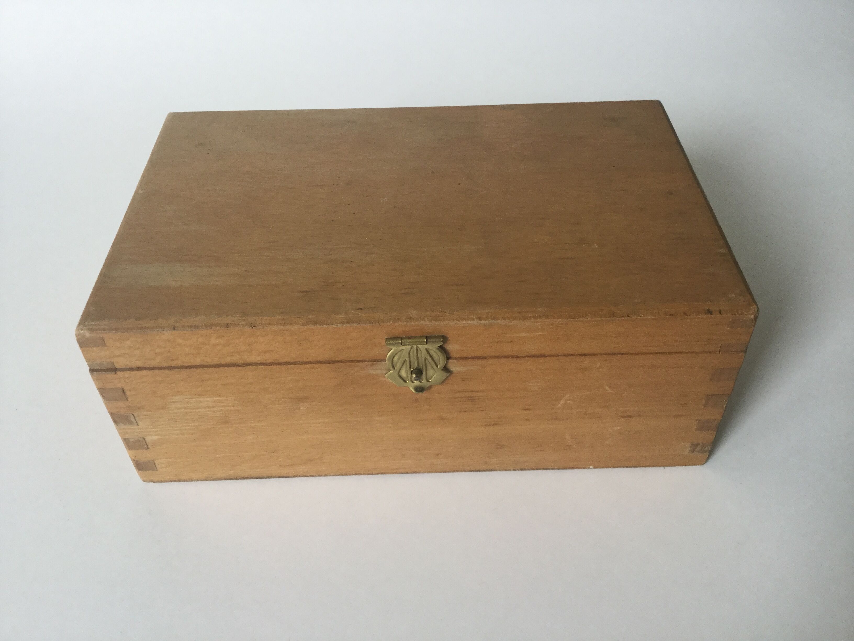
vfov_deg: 45.4
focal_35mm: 31
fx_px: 765
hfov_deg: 58.4
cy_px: 320
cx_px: 427
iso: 32
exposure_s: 1/33
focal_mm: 3.3
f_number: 2.4
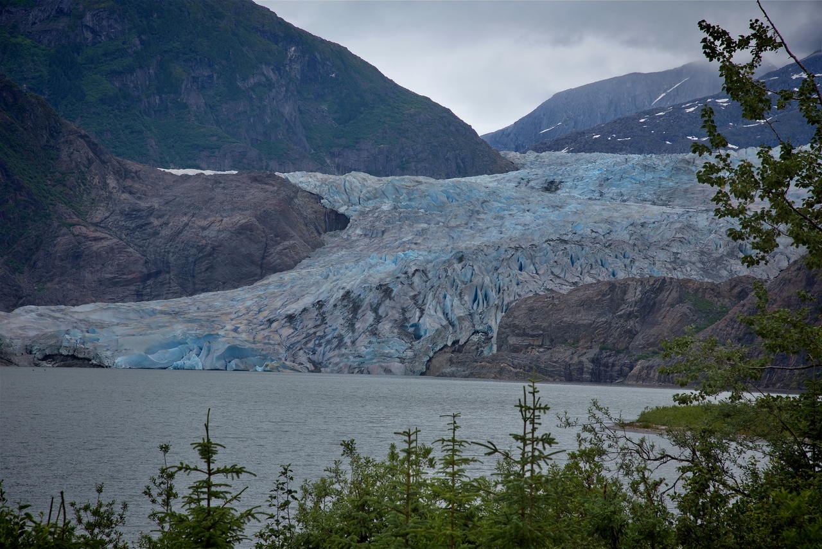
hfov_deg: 18.6
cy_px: 274
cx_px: 411
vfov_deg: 12.5
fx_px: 2512
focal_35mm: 110
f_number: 9
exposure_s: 1/250
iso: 100
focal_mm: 110
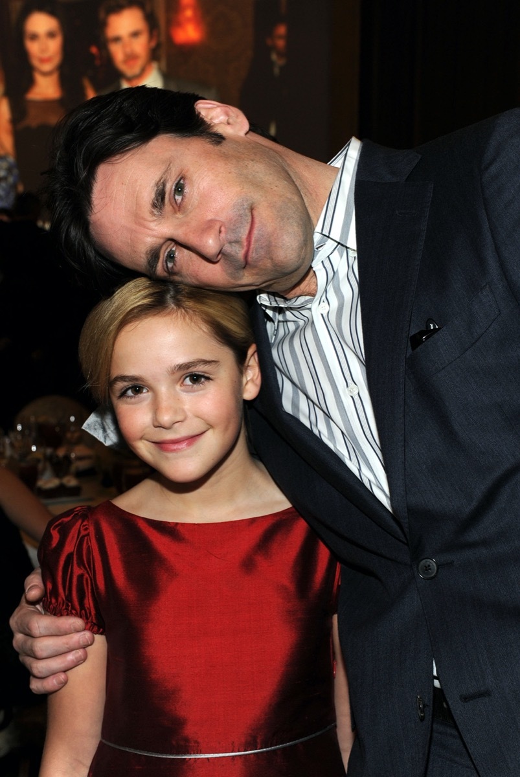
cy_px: 388
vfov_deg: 38.1
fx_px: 1124
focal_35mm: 52
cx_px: 260
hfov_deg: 26.1
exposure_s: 1/80
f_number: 6.3
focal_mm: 52
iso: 500
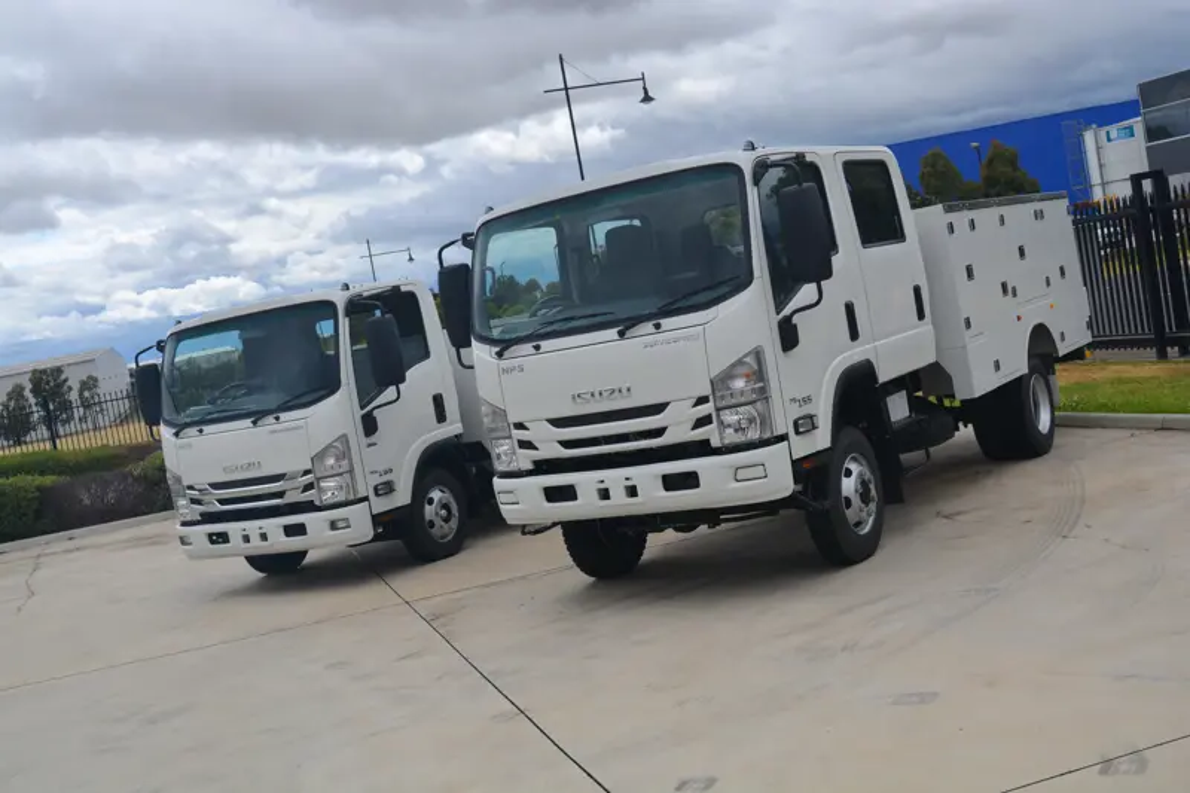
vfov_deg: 31.9
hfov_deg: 46.4
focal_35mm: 42
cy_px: 396
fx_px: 1388
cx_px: 595
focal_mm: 28
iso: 100
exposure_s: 1/320
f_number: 9
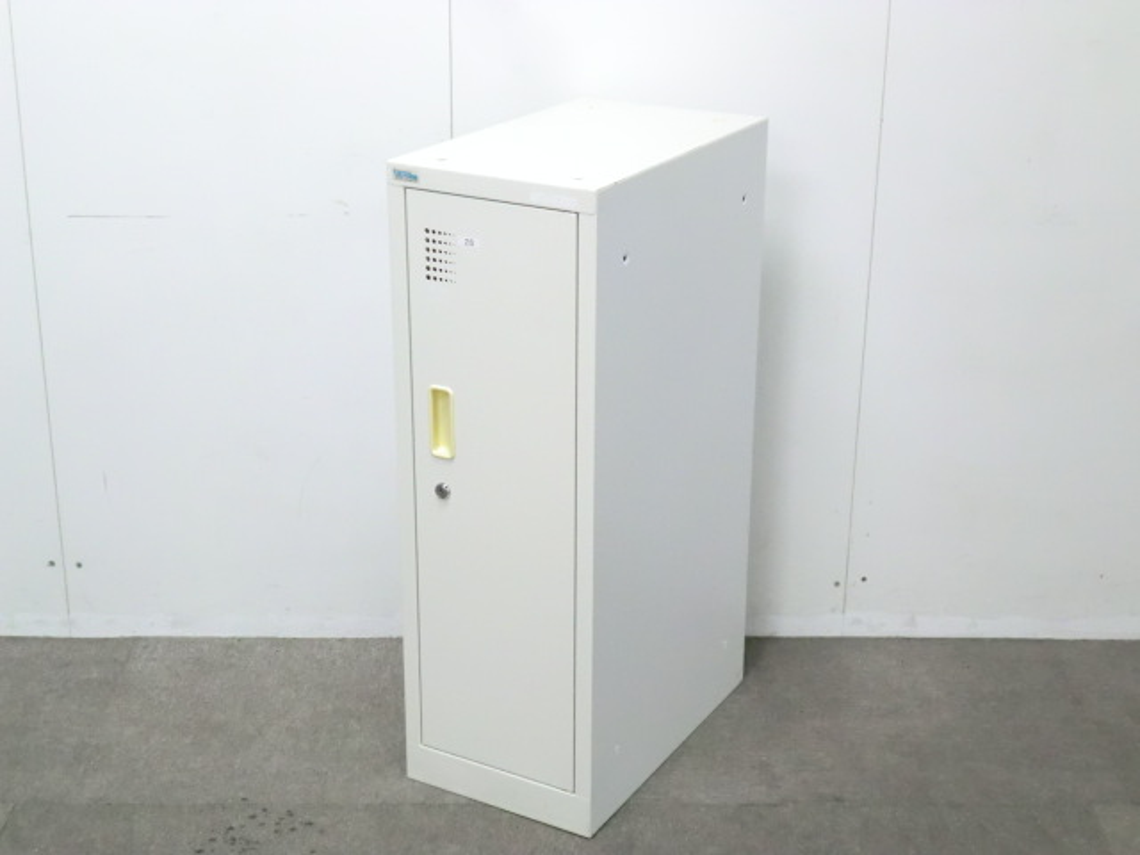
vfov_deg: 27.0
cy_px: 428
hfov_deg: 35.5
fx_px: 1778
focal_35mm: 54
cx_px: 570
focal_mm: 9.8
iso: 800
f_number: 4.5
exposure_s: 1/50
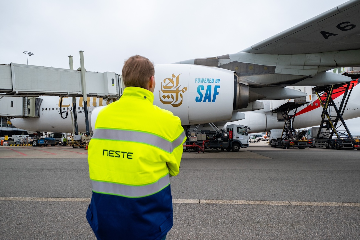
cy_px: 117
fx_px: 230
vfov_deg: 55.1
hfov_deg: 76.1
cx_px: 184
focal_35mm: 23
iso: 500
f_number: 2.8
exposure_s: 1/2000
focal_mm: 14.9
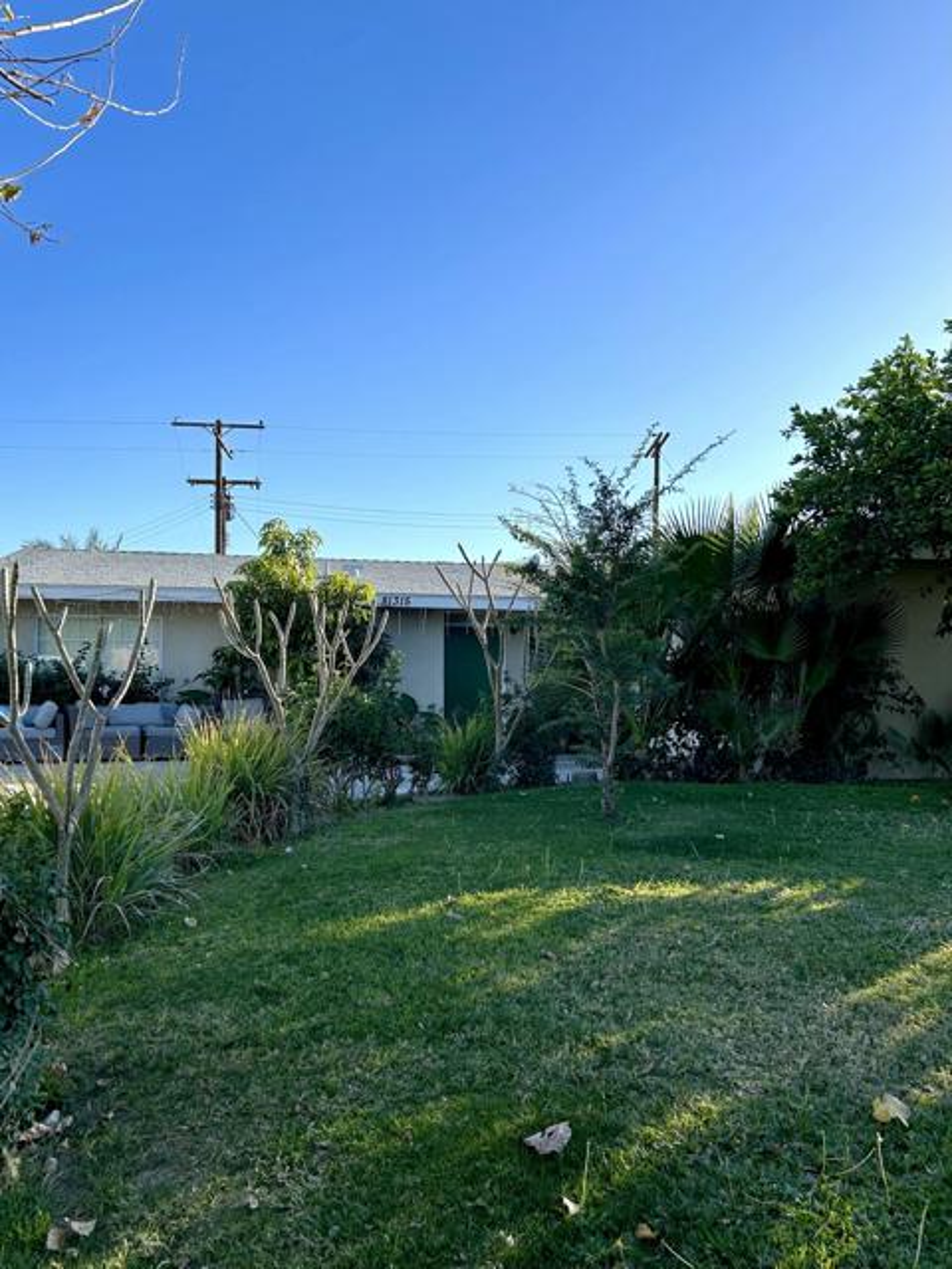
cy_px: 634
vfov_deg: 67.3
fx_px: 953
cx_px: 476
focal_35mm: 26
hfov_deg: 53.1
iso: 50
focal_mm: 5.7
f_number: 1.5
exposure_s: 1/2762
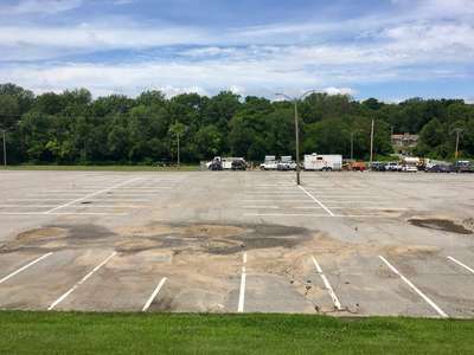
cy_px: 178
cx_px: 237
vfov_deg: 48.2
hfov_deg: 61.7
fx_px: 397
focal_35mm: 29
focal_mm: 4.15
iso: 25
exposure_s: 1/2404
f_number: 2.2
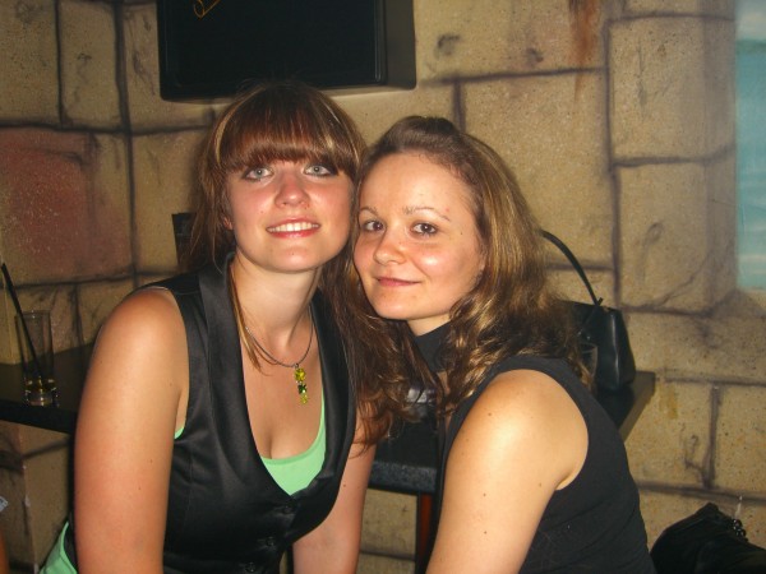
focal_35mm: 38
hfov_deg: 49.0
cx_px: 383
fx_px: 841
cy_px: 287
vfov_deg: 37.7
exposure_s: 1/60
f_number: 2.8
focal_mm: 7.9
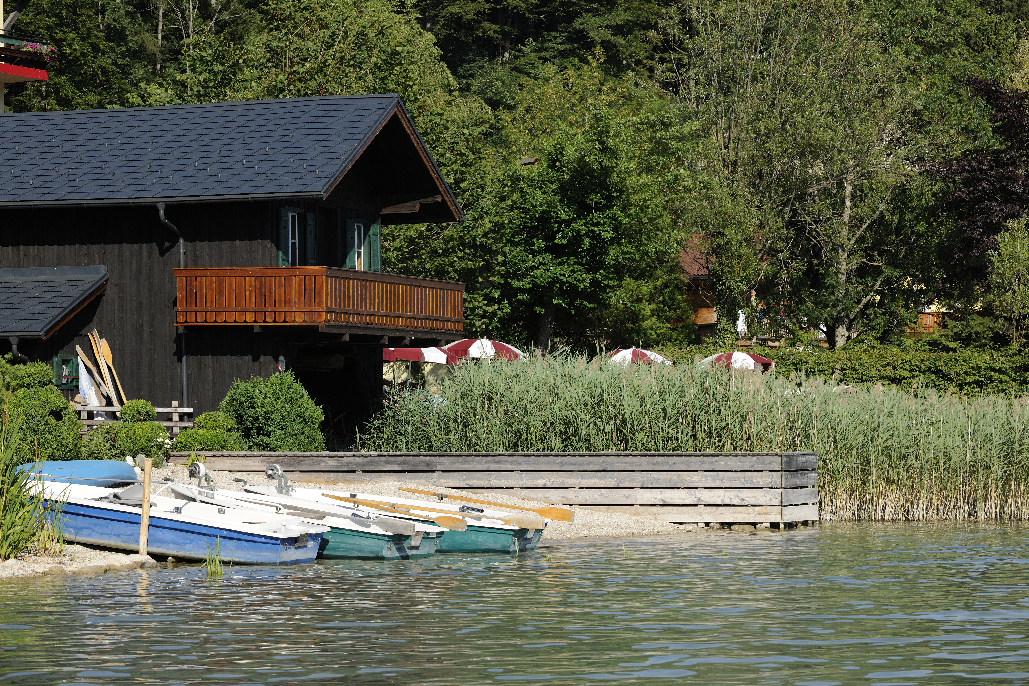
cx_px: 514
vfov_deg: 14.4
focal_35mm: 95
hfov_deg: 21.5
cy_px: 343
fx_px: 2715
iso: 320
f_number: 9
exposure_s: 1/500
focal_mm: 95
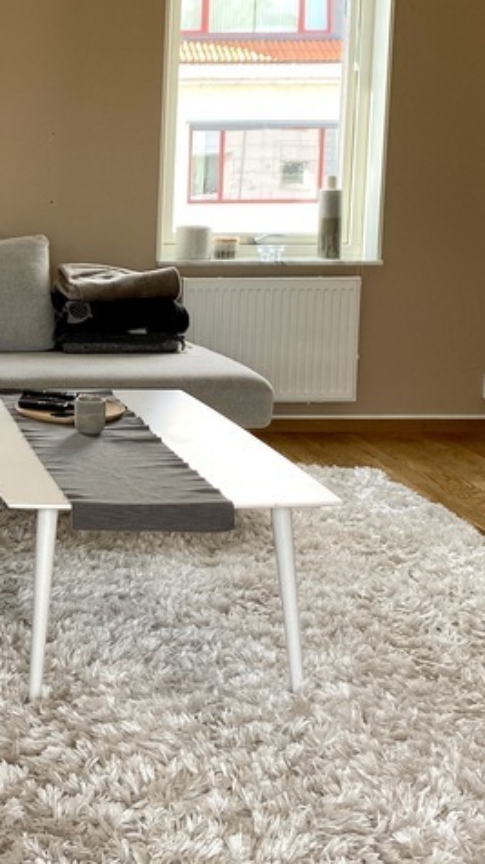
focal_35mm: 61
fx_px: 1398
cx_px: -105
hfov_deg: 18.6
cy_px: 334
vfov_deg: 34.2
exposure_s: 1/122
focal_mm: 4.25
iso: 40
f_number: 1.8
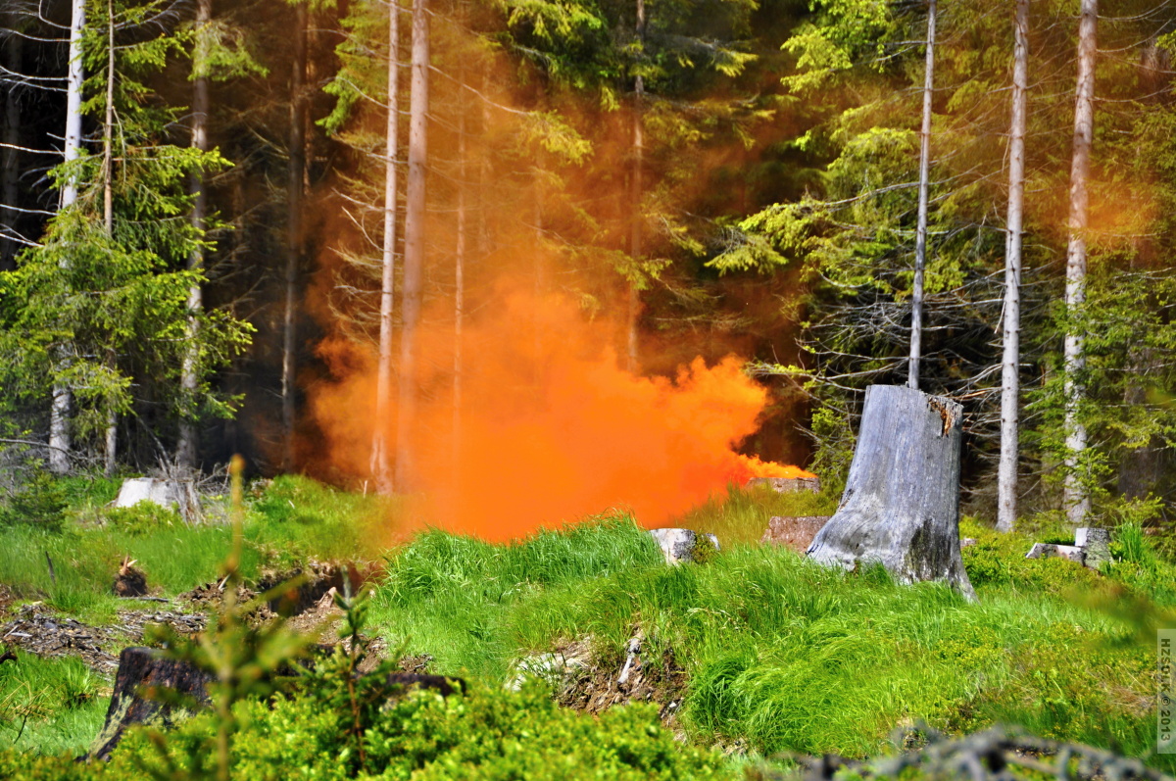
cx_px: 588
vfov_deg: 6.1
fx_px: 7341
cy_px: 390
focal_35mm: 225
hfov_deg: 9.2
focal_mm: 150
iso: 200
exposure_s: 1/640
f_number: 6.3
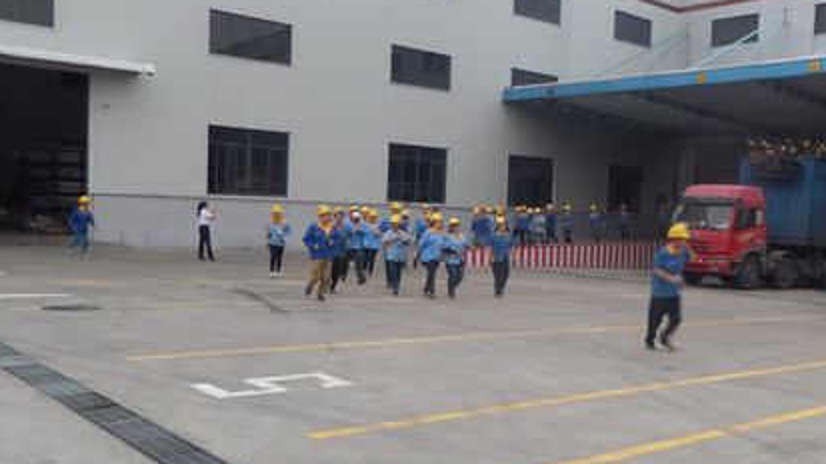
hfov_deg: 51.3
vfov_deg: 31.1
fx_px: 832
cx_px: 582
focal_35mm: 38
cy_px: 264
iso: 200
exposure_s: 1/30
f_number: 3.1
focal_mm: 4.3
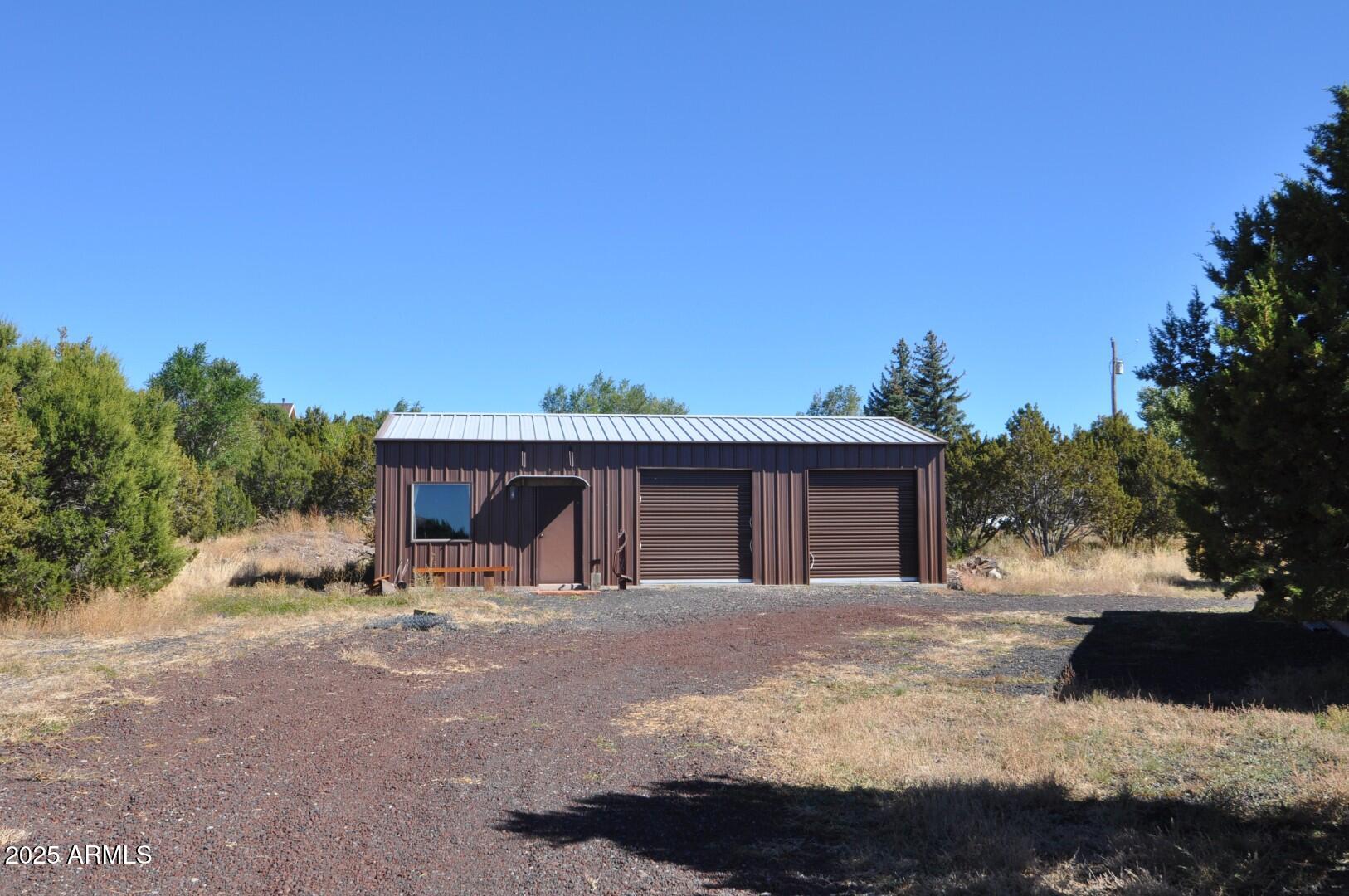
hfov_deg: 53.2
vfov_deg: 36.8
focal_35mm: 36
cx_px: 674
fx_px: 1347
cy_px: 448
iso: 200
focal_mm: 24
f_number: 9
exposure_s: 1/320
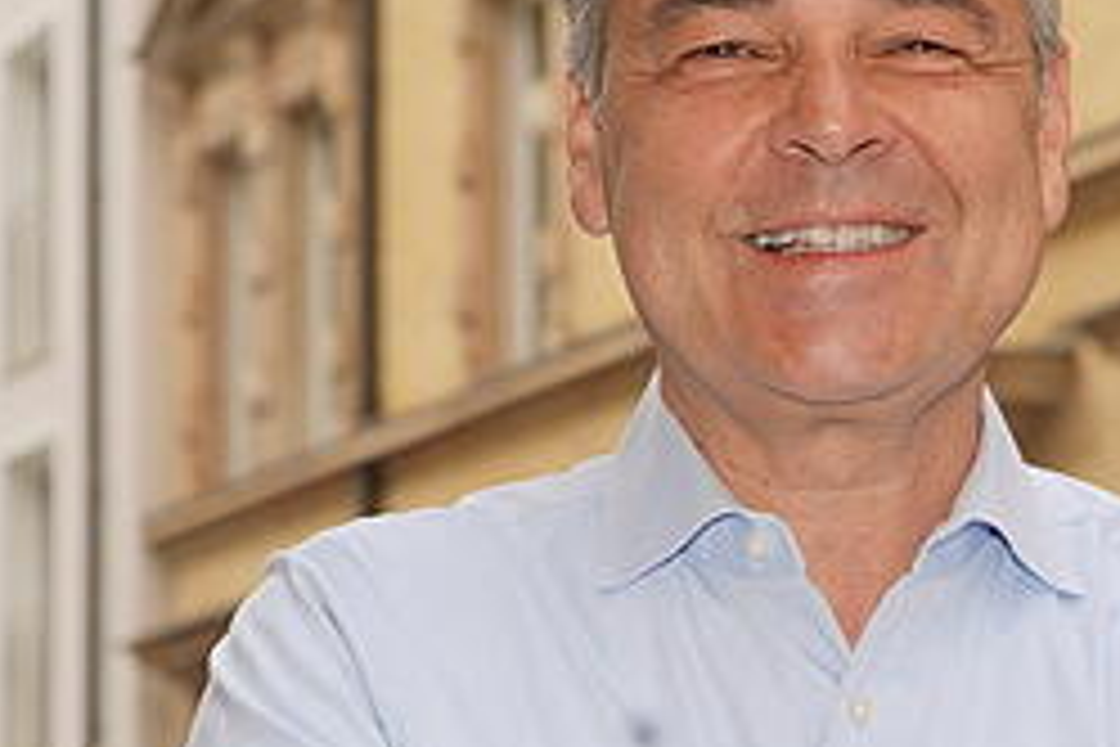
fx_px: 4791
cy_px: 574
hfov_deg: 13.2
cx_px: 1023
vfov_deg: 8.9
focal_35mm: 154
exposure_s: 1/125
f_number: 6.3
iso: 50
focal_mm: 63
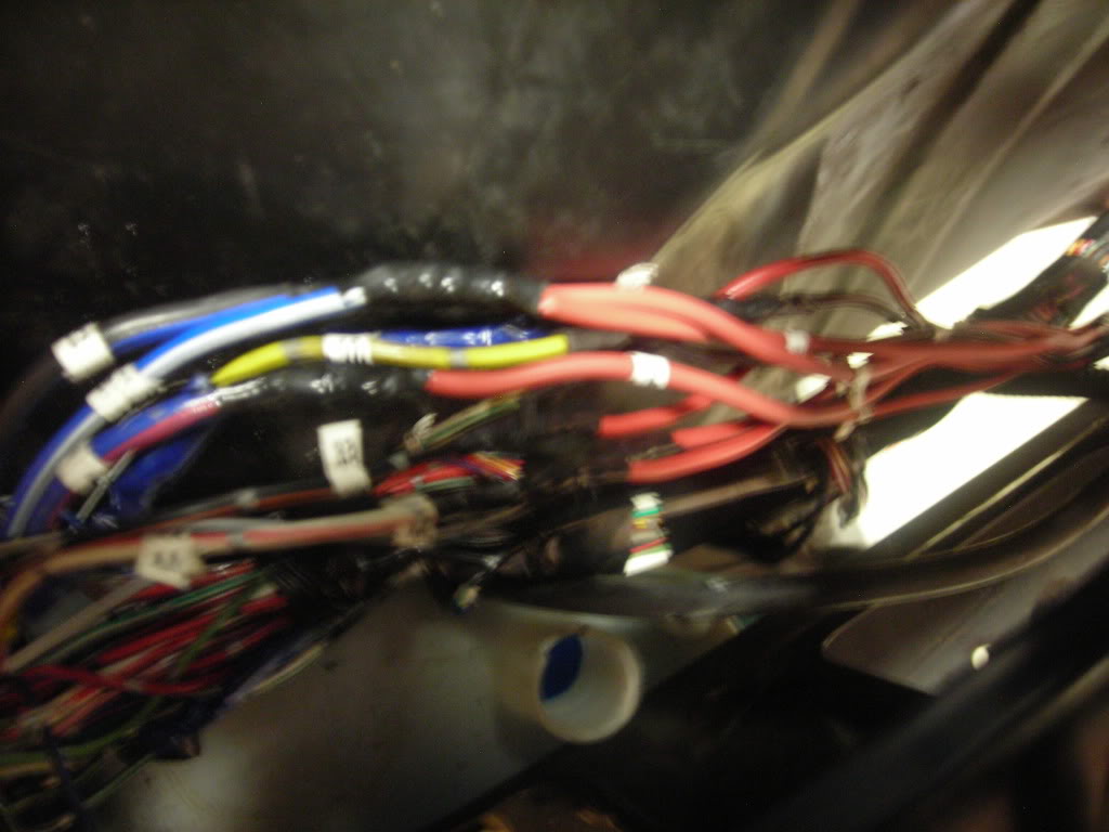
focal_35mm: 38
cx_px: 554
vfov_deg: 37.7
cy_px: 416
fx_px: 1217
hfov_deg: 49.0
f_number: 3.2
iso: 200
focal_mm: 6.3
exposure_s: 2
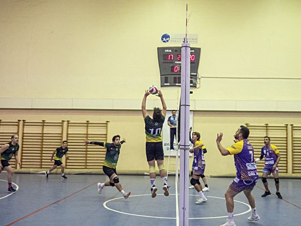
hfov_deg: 46.8
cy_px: 110
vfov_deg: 36.0
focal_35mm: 40
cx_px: 162
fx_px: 348
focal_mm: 18
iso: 2000
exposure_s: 1/200
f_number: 4.2
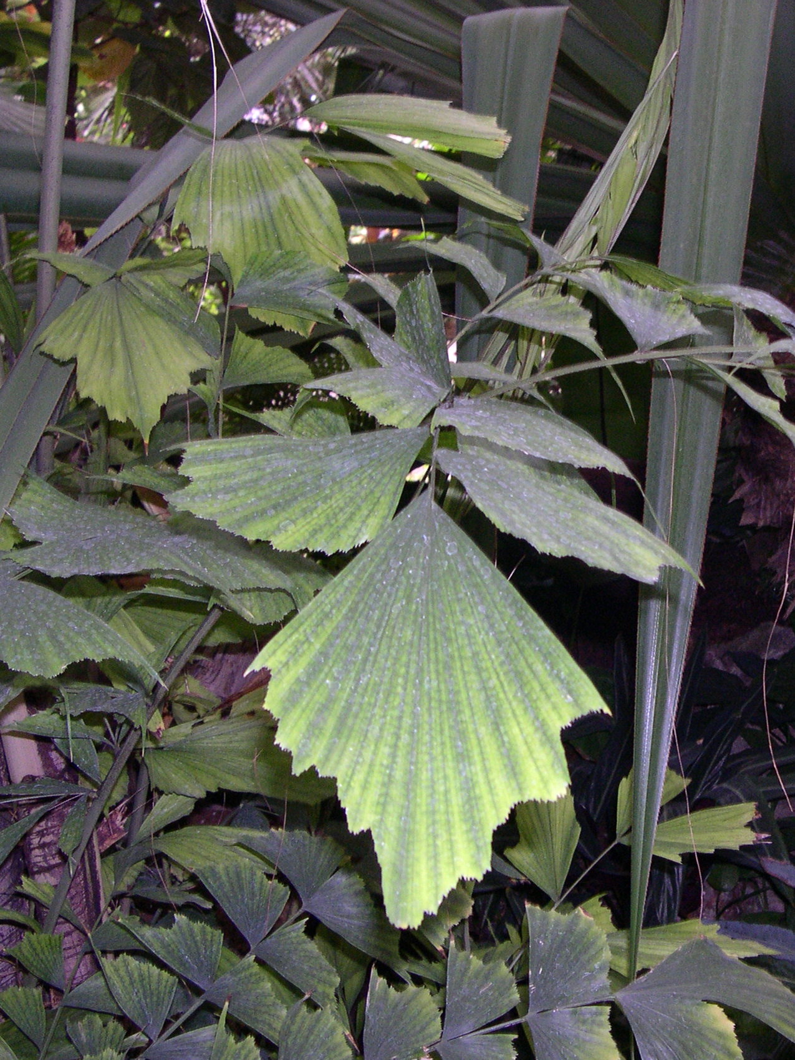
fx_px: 1164
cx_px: 398
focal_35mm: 38
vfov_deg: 49.0
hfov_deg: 37.7
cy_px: 530
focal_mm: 8
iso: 267
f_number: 7.6
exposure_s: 1/30
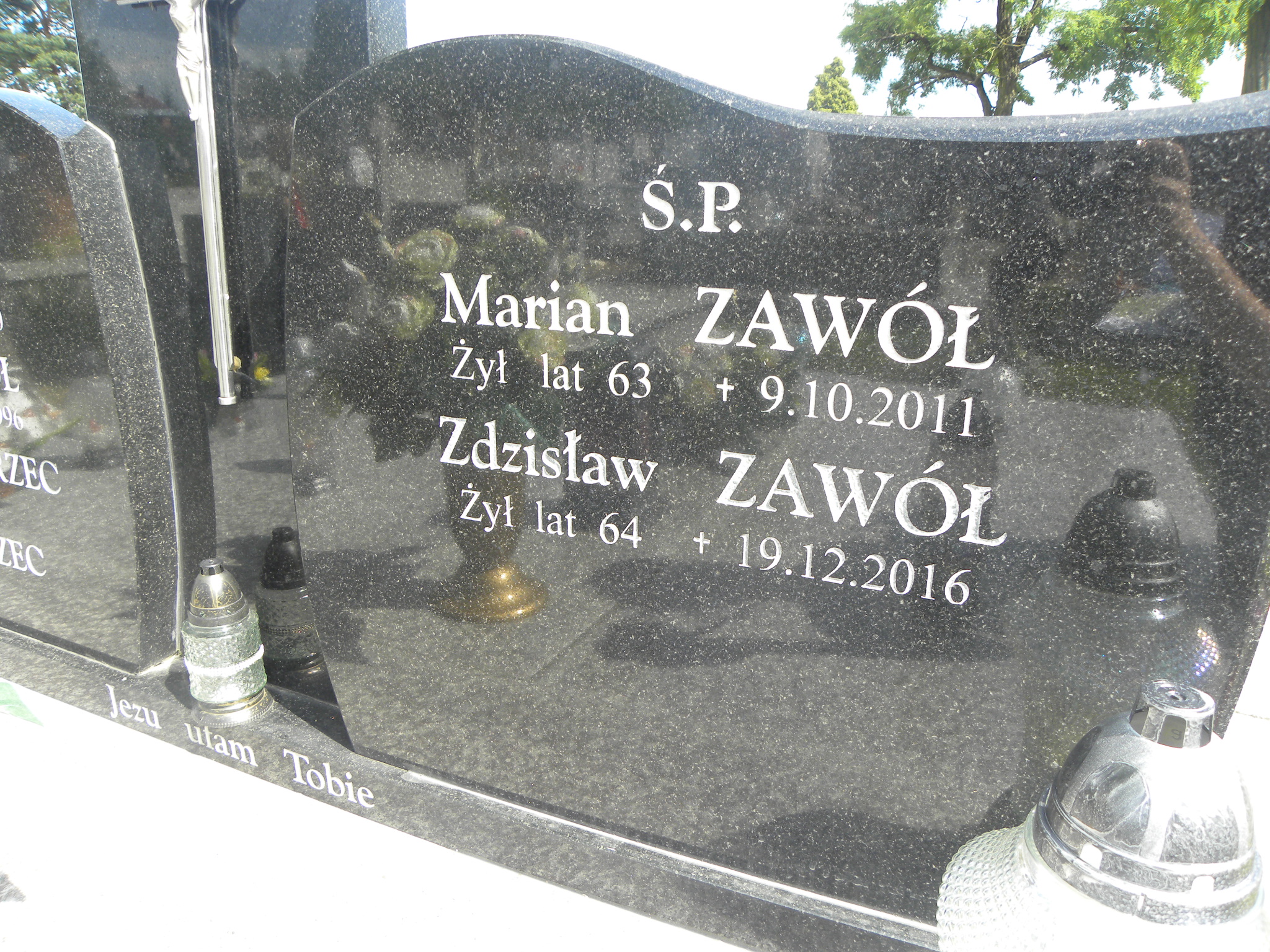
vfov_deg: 53.1
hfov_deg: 67.3
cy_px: 476
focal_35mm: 26
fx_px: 954
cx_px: 635
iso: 64
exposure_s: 1/142
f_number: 3.5
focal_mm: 4.6
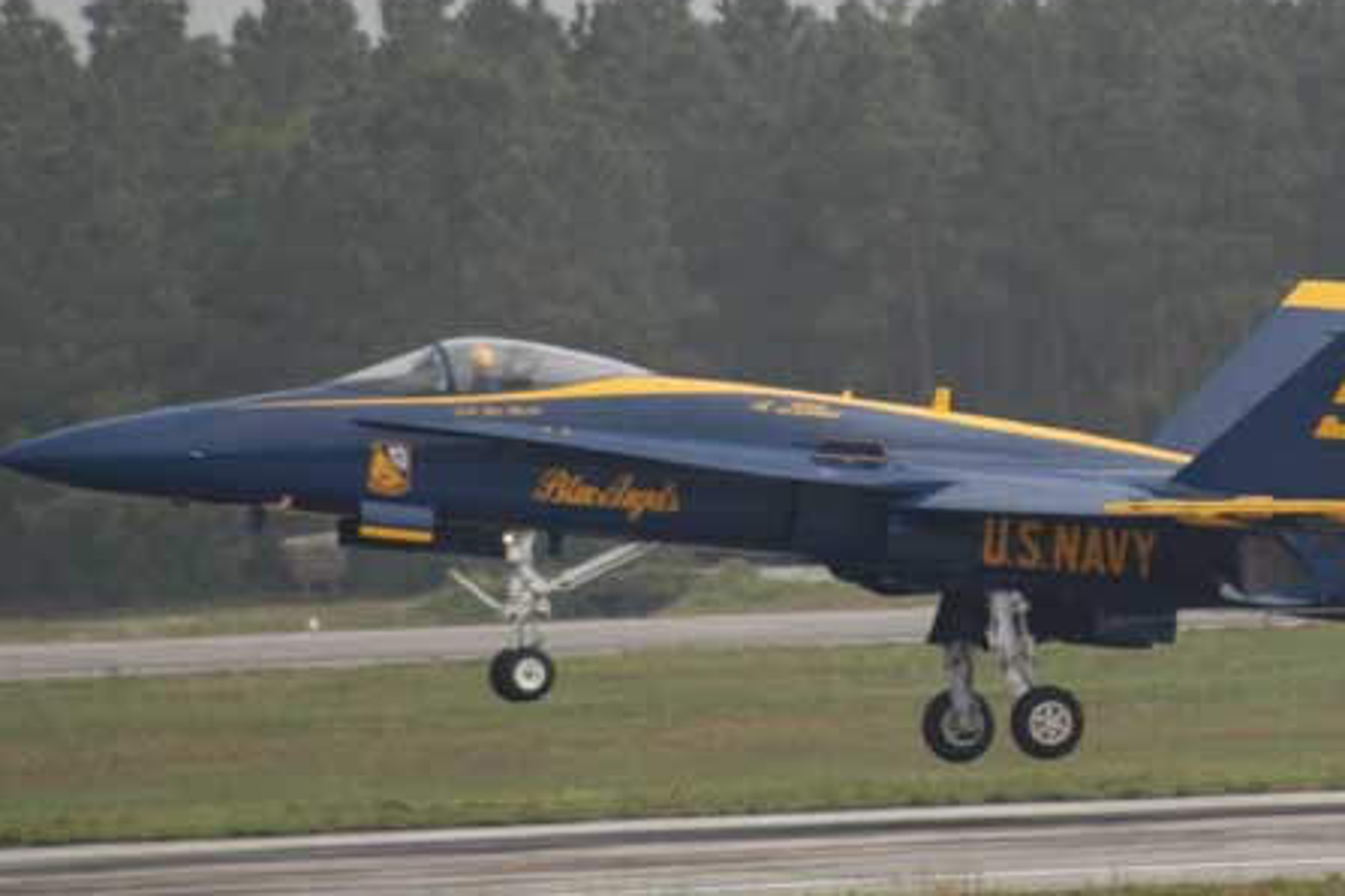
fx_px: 30073
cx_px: 1128
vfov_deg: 1.7
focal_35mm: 805
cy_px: 373
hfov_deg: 2.6
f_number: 5.6
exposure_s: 1/1600
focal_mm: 300
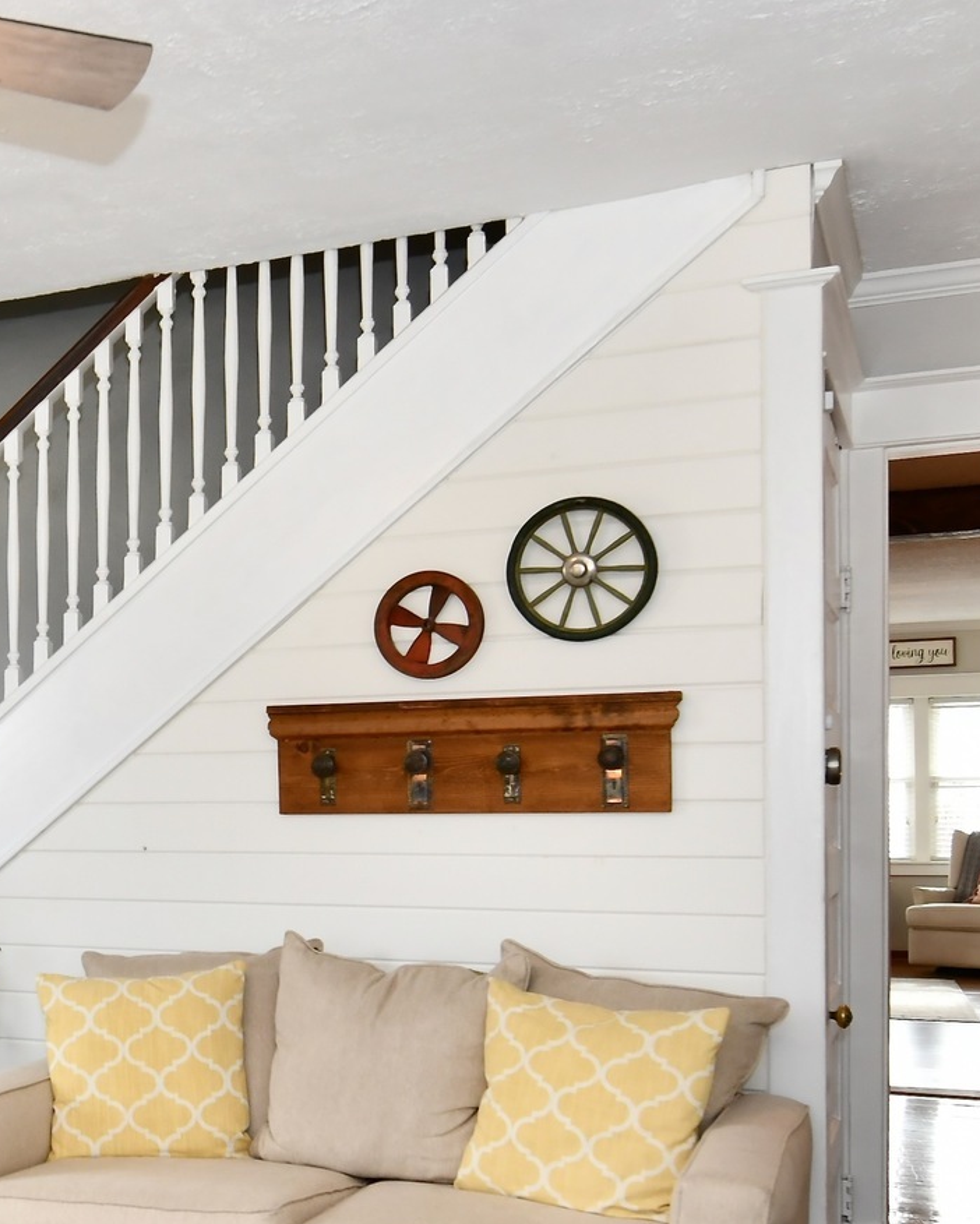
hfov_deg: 29.5
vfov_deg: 39.6
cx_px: -99
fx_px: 1667
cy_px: 860
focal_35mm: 46
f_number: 5.6
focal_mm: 14
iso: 400
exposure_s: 1/60
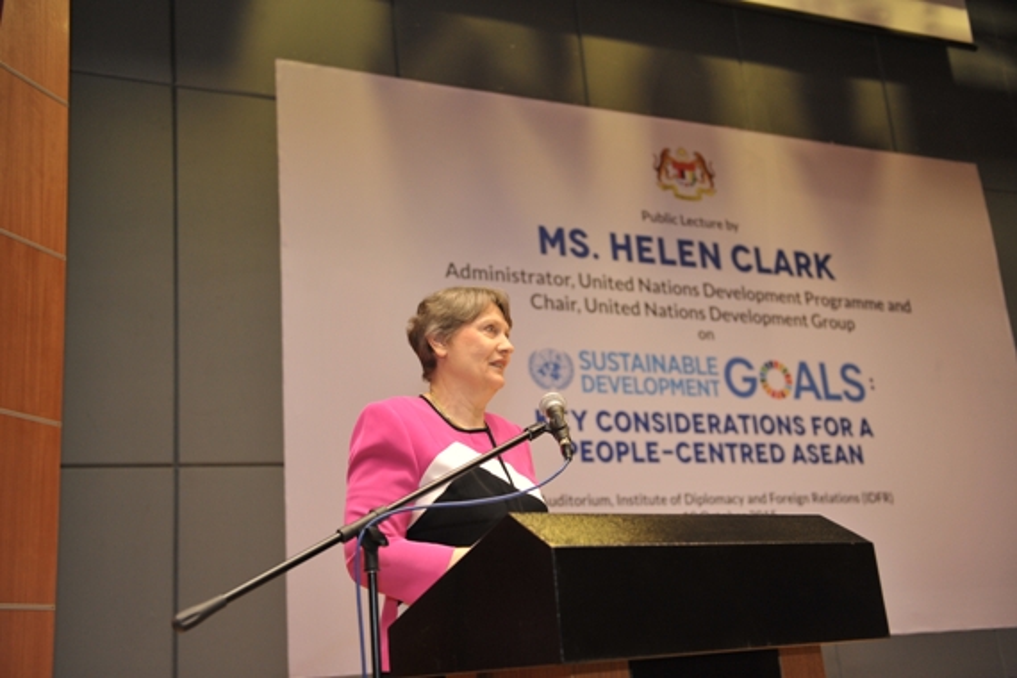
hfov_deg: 48.5
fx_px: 1130
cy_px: 339
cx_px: 508
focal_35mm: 40
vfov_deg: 33.4
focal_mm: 40
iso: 1250
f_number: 2.8
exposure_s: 1/80
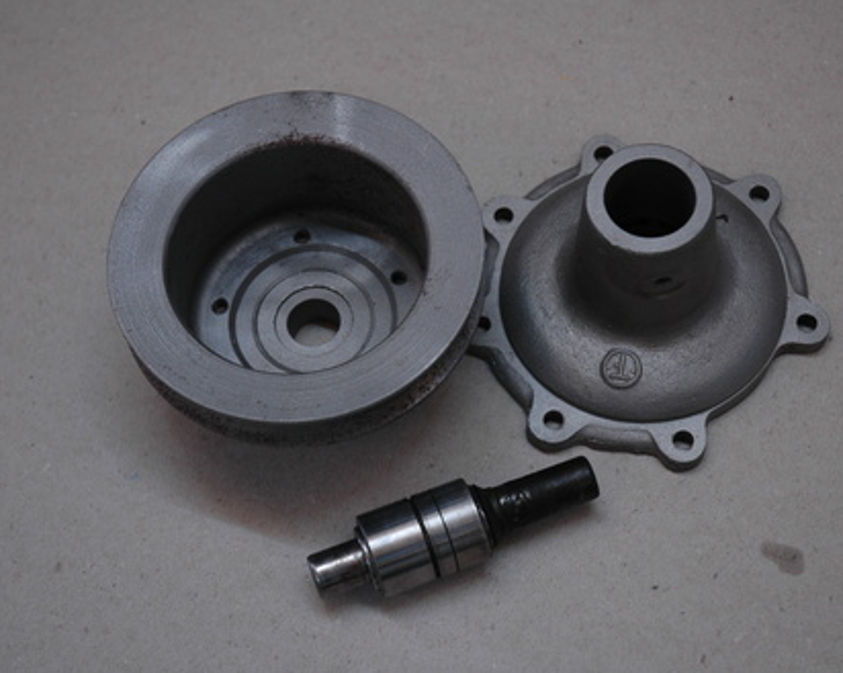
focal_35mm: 82
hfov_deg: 23.3
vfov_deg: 18.7
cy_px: 338
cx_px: 471
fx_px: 2044
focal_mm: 48
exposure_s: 1/80
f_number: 4.5
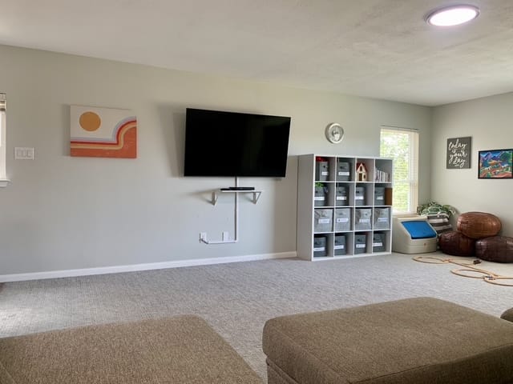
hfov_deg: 67.3
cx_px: 256
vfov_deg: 53.1
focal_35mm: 26
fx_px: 385
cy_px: 192
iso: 80
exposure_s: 1/60
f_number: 1.8
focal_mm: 4.25
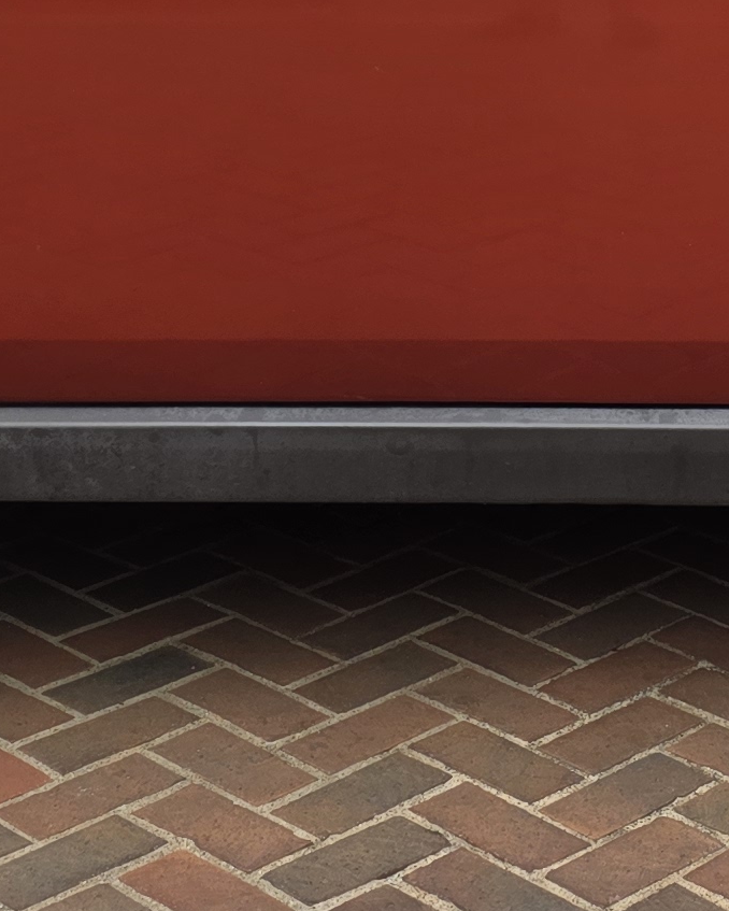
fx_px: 2858
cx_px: 575
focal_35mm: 106
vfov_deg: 16.9
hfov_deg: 14.5
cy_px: -319
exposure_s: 1/1859
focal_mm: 6.25
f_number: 1.7
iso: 80
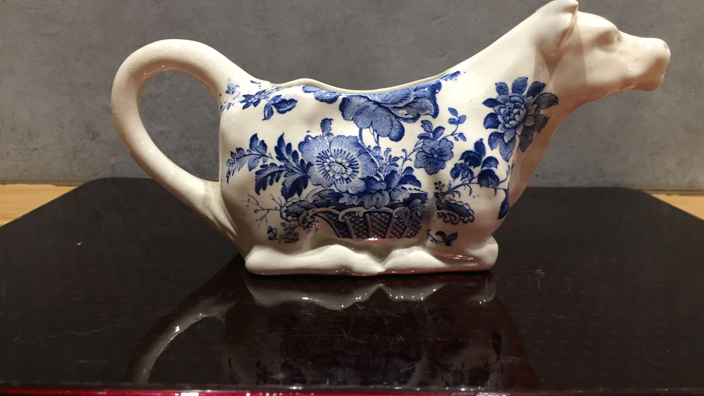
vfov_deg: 36.6
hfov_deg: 61.0
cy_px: 178
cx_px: 355
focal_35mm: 32
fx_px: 597
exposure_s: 1/33
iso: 125
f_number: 2.2
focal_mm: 4.15
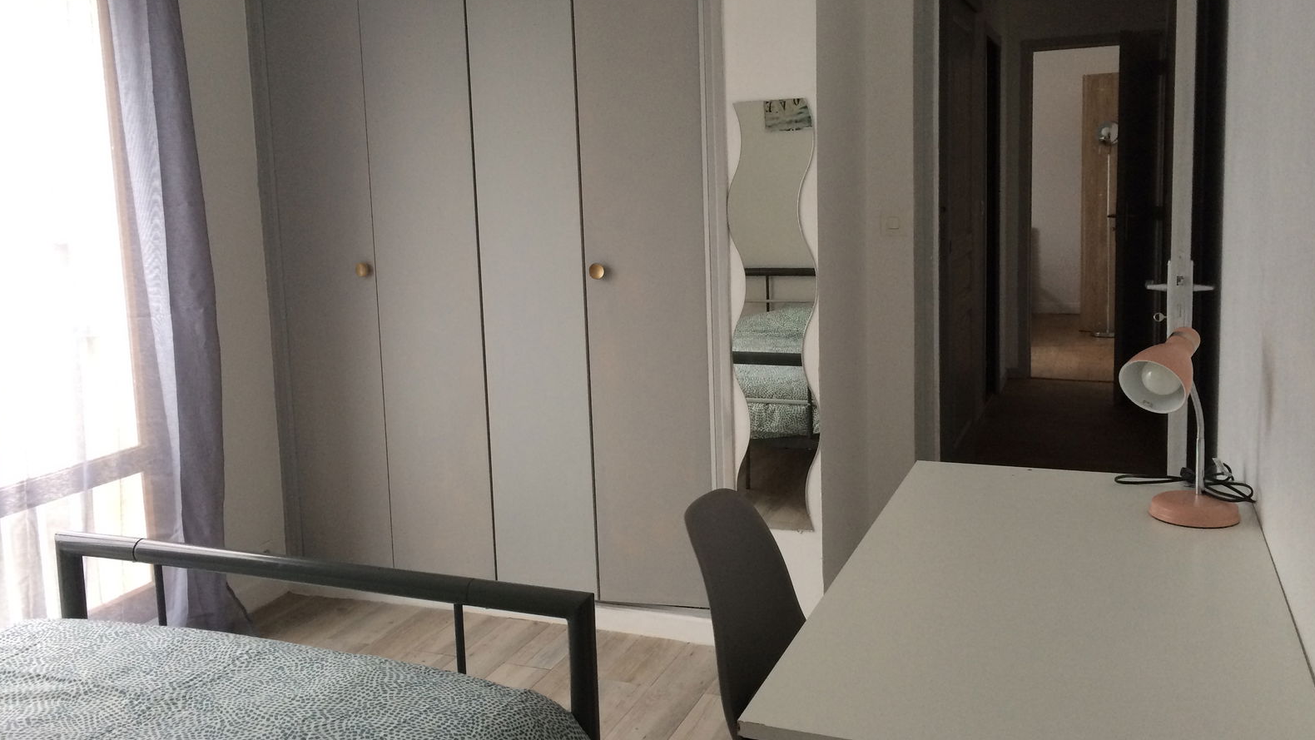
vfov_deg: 36.6
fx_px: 1116
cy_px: 314
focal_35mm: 32
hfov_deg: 61.0
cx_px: 659
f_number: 2.2
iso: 80
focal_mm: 4.15
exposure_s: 1/33
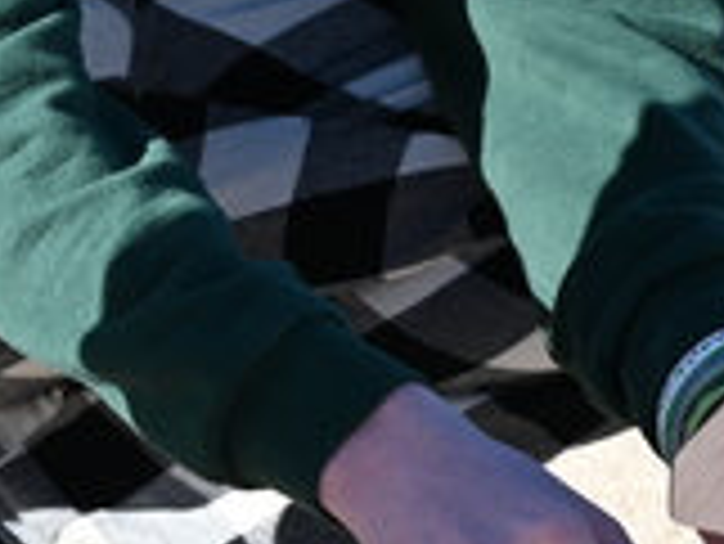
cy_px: -7
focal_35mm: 305
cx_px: 675
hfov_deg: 6.5
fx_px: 6384
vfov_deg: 4.9
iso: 100
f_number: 5.6
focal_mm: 50
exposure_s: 1/250
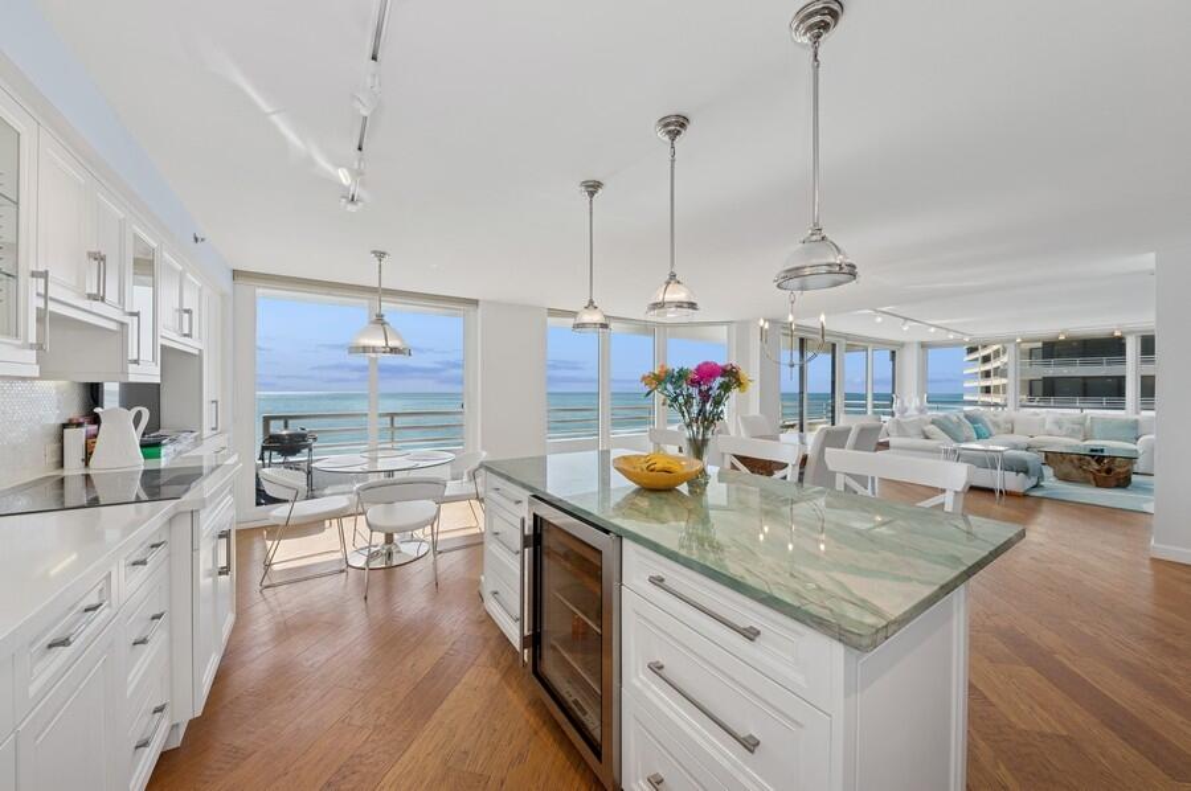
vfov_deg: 89.9
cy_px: 396
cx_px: 596
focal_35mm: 12
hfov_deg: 112.7
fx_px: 397
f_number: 8
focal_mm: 12
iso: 160
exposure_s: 1/200
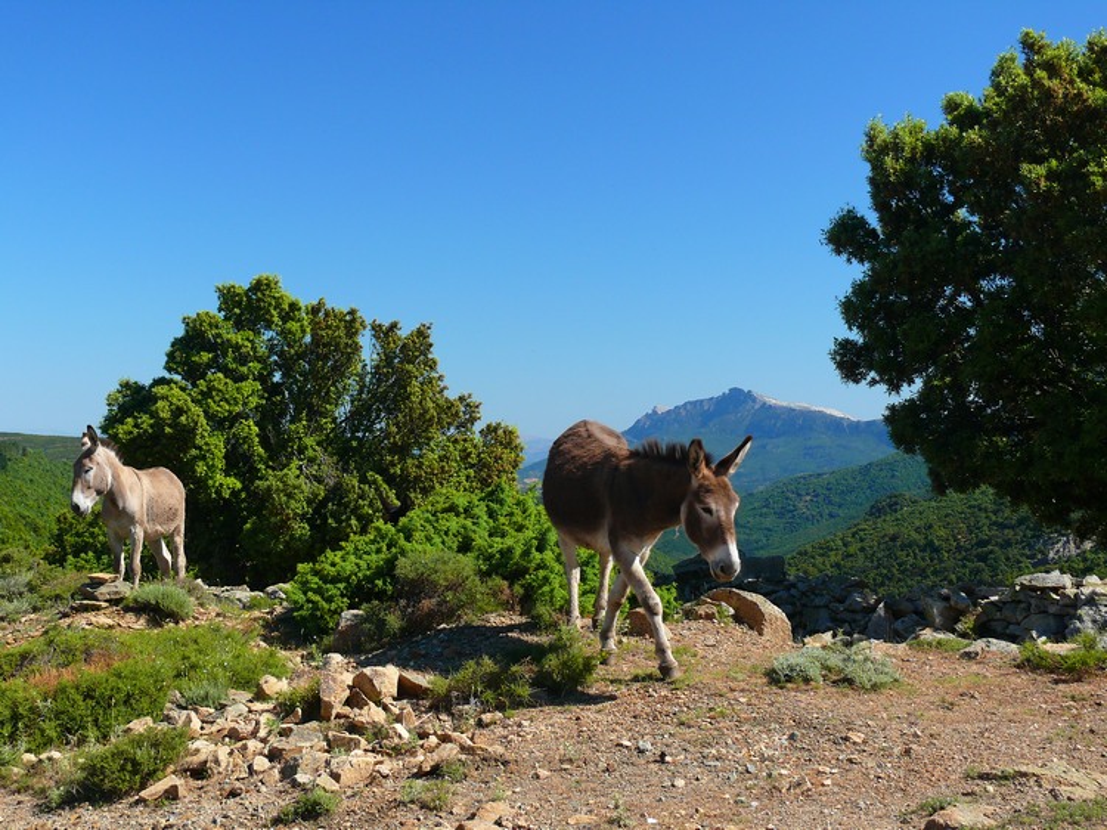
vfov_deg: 28.5
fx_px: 1630
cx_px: 554
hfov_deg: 37.5
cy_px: 415
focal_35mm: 51
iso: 100
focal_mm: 10.8
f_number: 4
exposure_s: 1/200
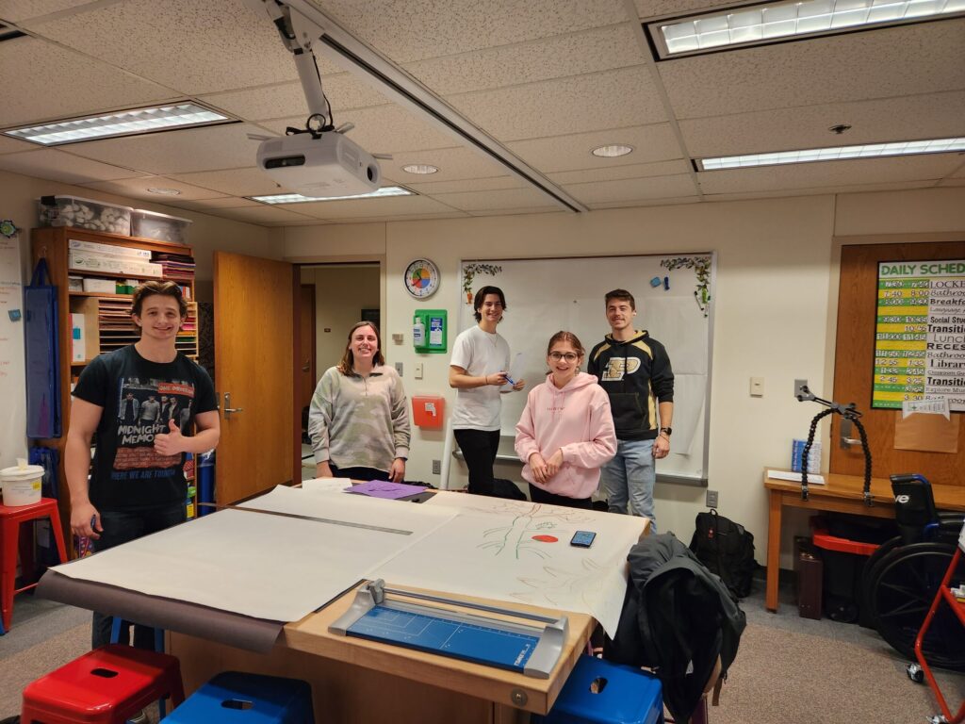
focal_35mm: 23
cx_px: 482
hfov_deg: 73.9
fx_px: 641
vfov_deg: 58.9
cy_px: 362
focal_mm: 5.4
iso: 250
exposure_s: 1/120
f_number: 1.8
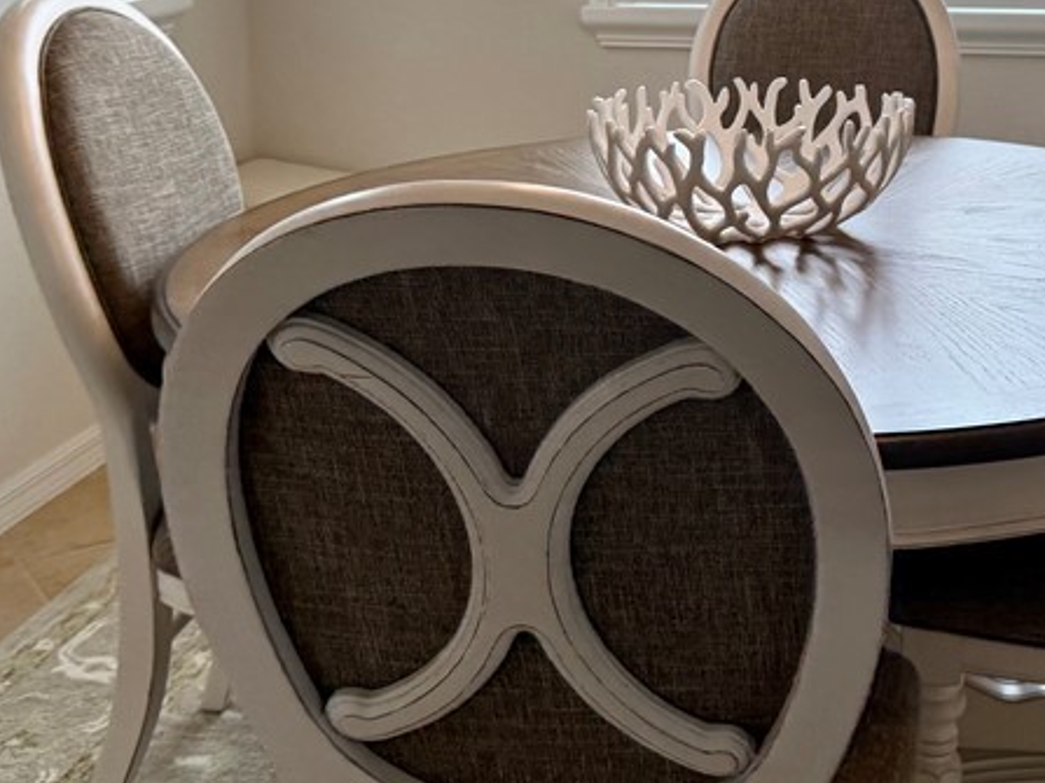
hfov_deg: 34.5
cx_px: 725
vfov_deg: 25.5
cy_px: 35
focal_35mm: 55
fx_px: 1660
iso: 100
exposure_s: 1/350
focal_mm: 6.76
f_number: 1.78
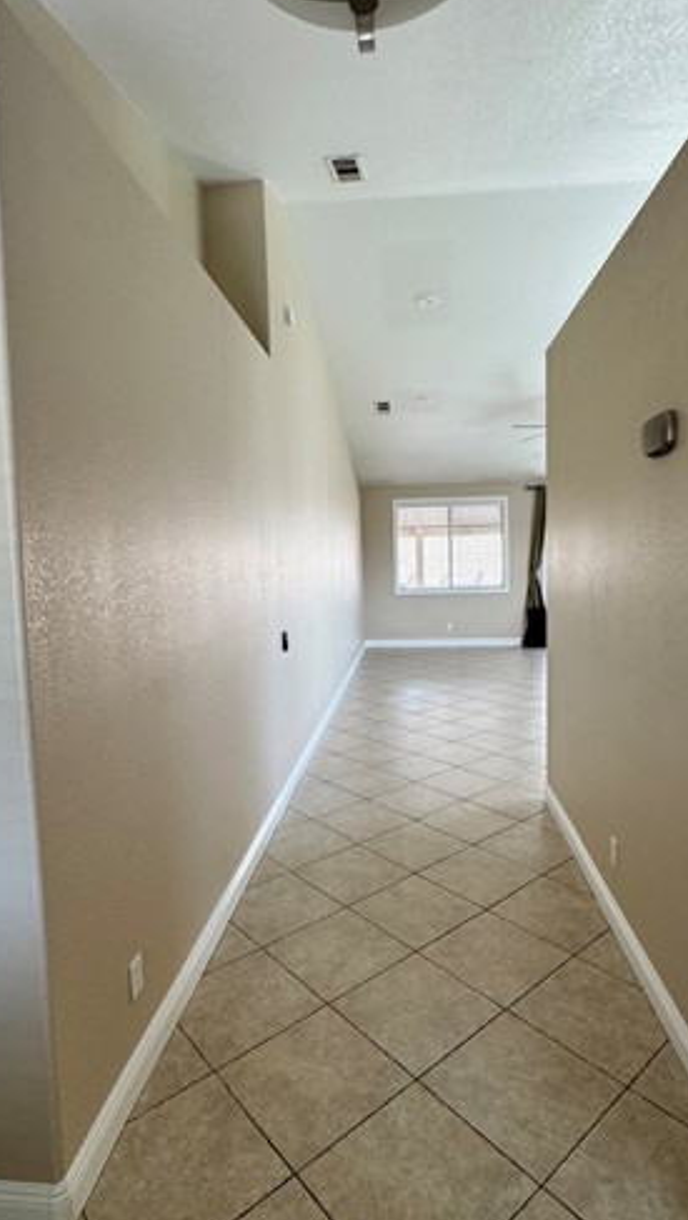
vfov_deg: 86.6
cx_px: 368
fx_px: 648
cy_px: 600
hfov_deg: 55.9
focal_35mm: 20
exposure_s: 1/99
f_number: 2.2
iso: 80
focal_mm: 2.22
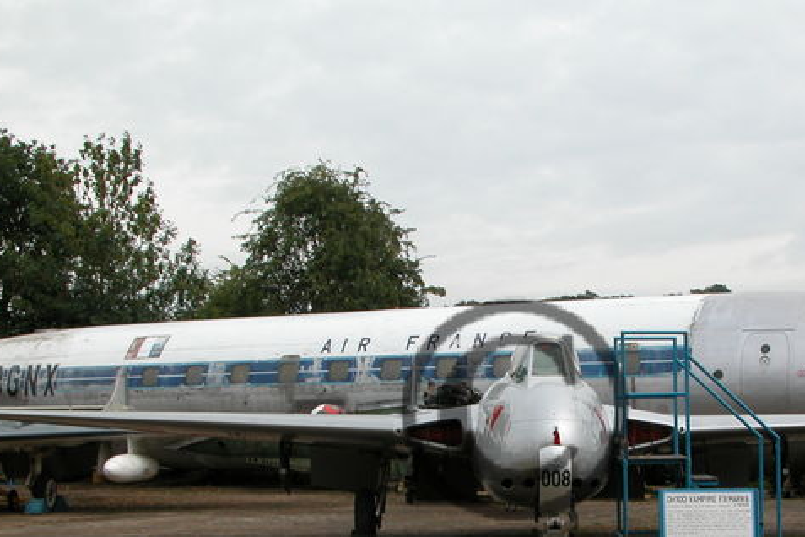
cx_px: 515
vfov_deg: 22.0
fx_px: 1364
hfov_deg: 32.7
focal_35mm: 61
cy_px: 410
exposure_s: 1/346
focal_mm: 8.9
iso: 100
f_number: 6.3
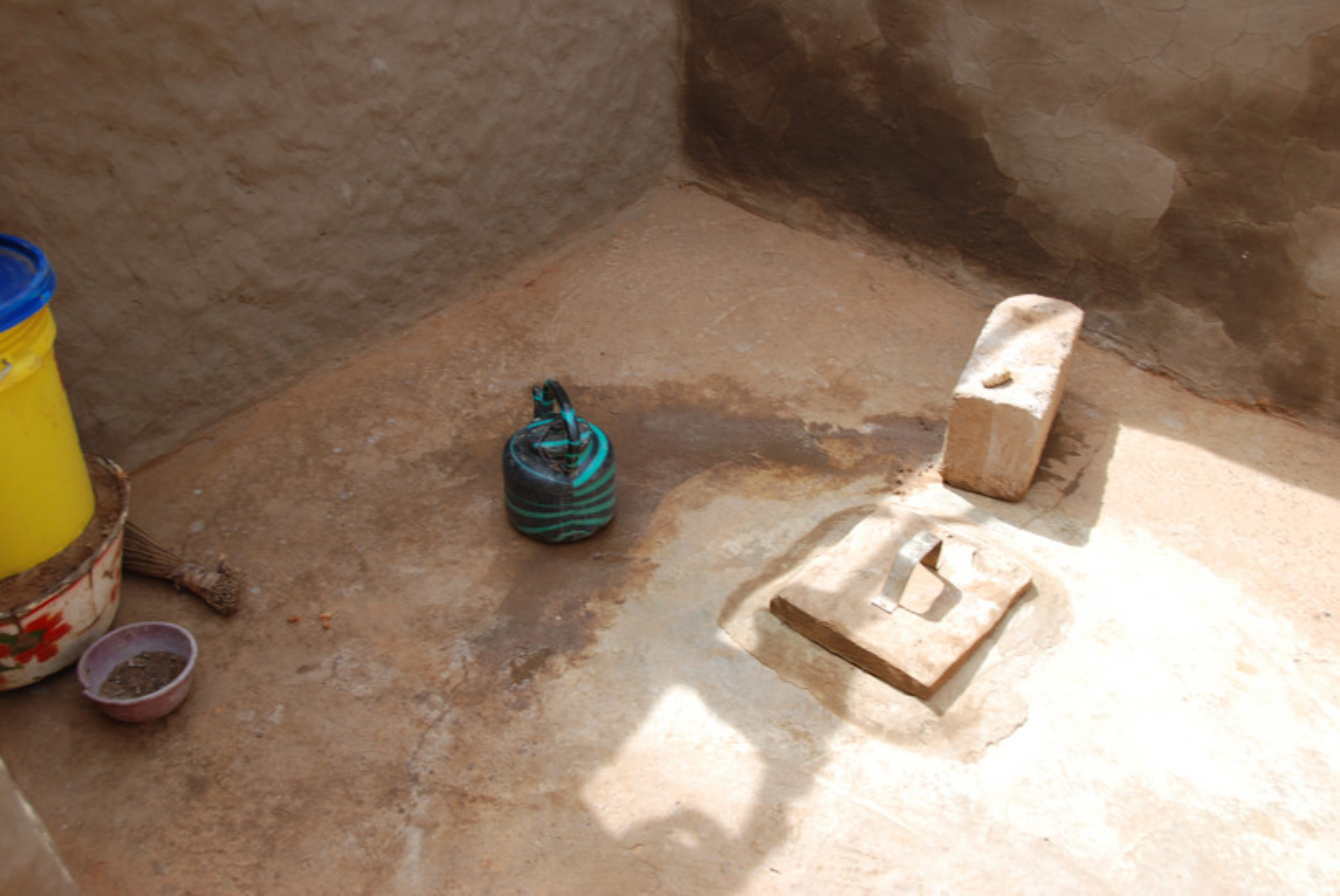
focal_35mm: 33
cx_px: 670
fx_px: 1230
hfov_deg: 57.2
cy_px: 448
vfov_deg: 40.1
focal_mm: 22
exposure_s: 1/160
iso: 100
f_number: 6.3
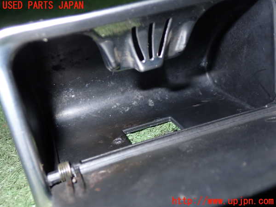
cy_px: 104
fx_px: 351
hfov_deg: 42.9
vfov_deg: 32.9
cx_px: 138
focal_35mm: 44
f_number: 9
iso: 250
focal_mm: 7.84
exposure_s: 1/40
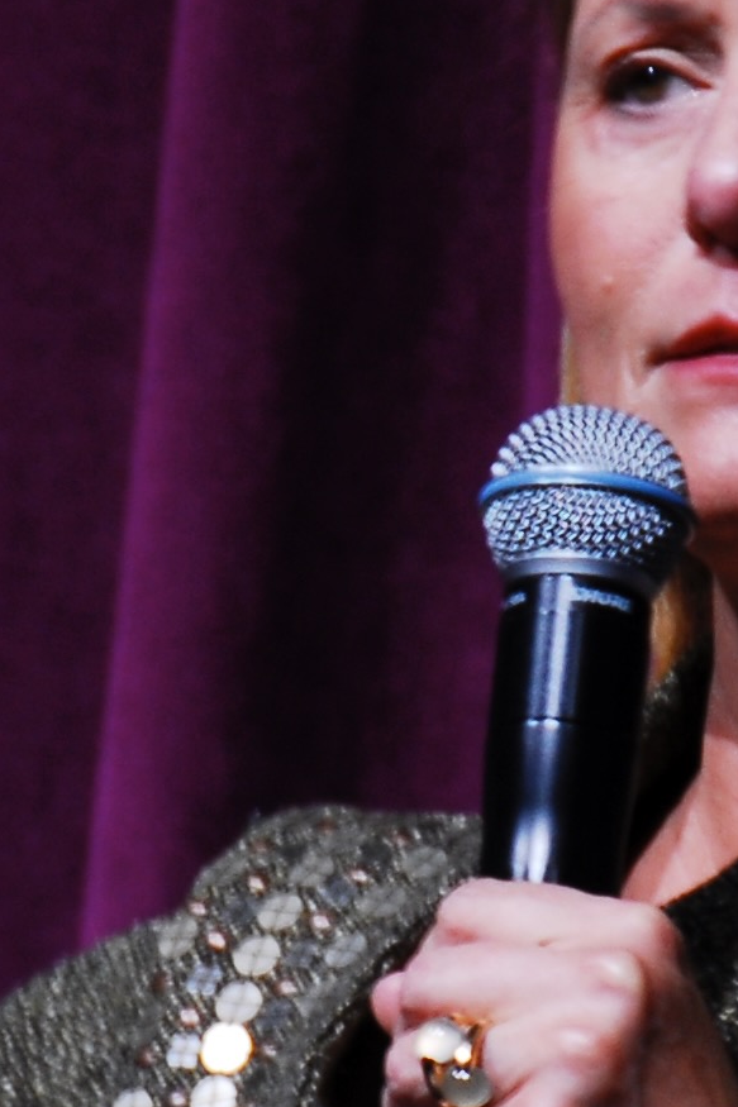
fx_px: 12365
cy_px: 625
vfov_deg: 5.1
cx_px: 730
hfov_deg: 3.4
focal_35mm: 402
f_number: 5.6
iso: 200
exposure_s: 1/30
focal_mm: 110
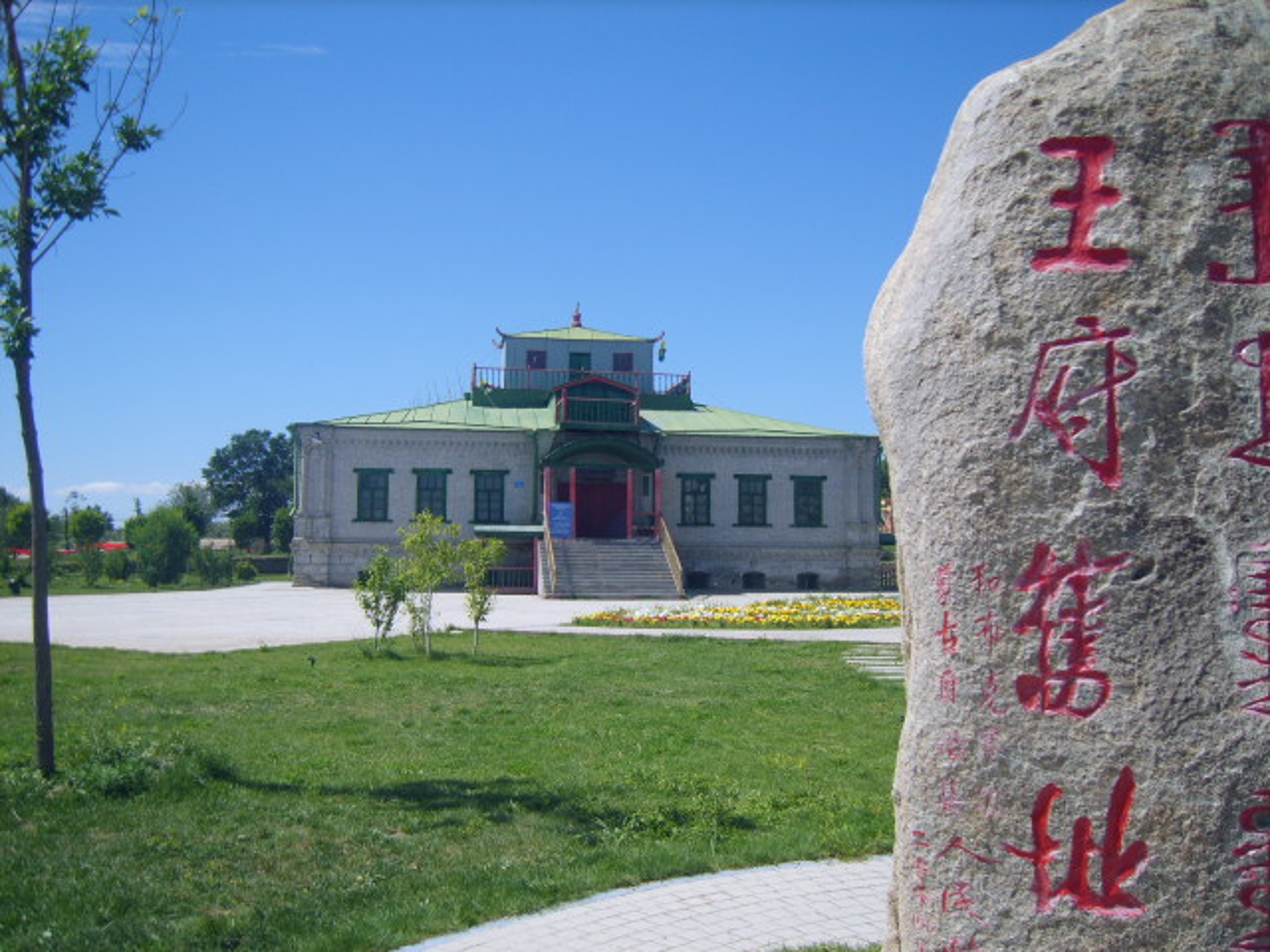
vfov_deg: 40.7
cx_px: 635
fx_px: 1284
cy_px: 476
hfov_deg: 52.6
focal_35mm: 35
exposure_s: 1/250
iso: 50
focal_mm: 7.4
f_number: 7.1
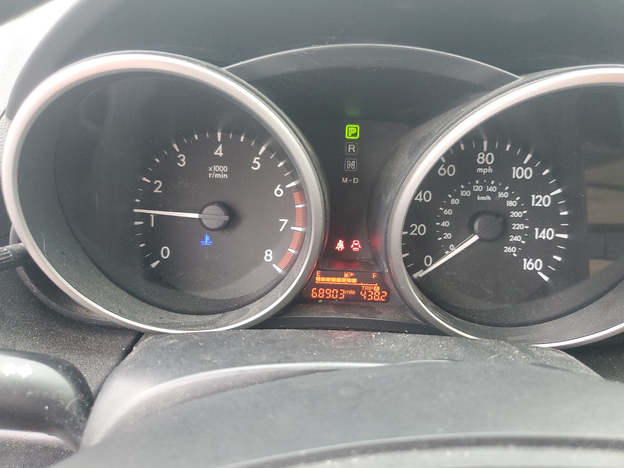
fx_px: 469
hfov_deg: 67.3
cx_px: 312
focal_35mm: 26
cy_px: 234
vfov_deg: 53.1
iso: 138
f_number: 1.5
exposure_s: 1/60.2
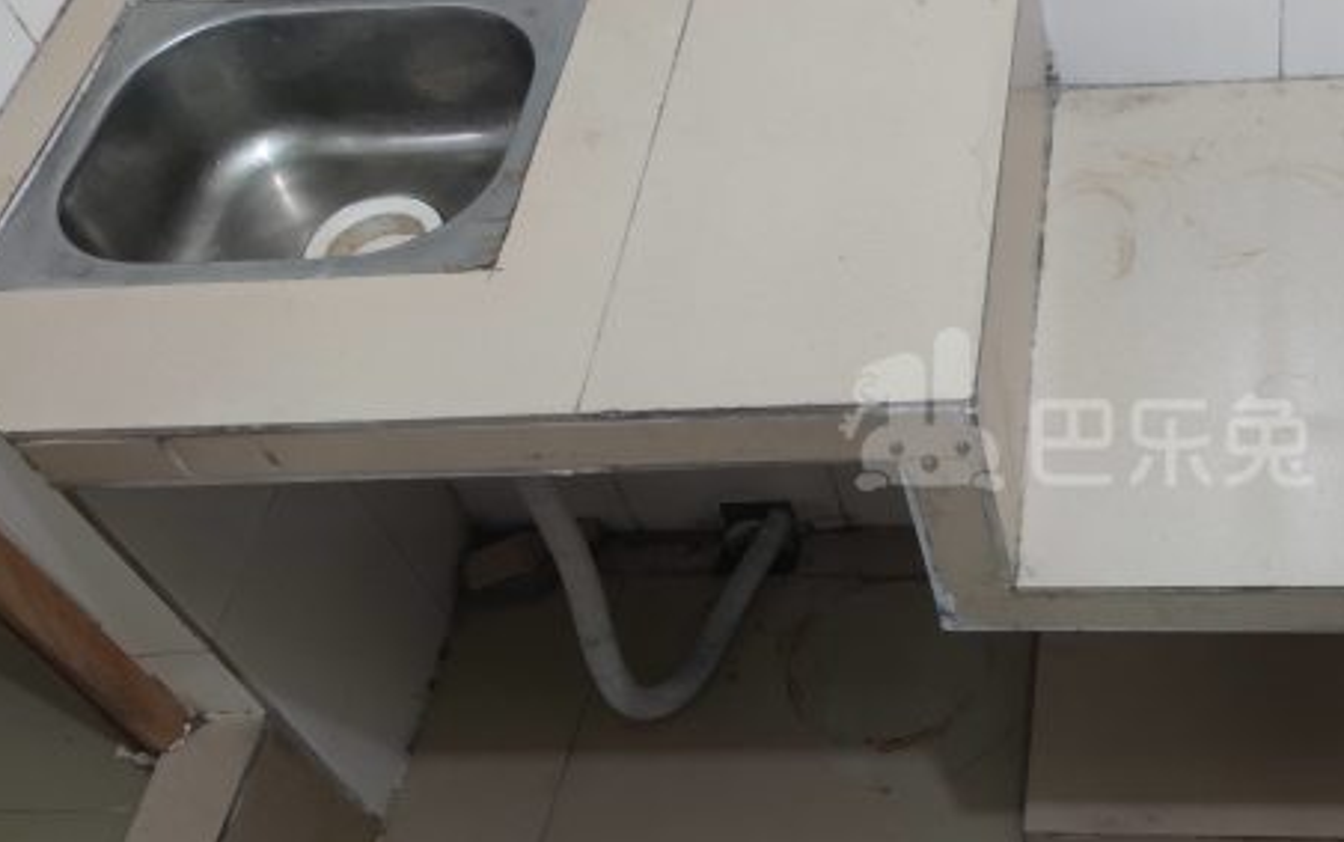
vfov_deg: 28.6
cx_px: 1076
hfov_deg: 42.4
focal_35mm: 45
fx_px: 1649
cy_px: 411
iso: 511
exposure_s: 1/50
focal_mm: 6.72
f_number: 1.69
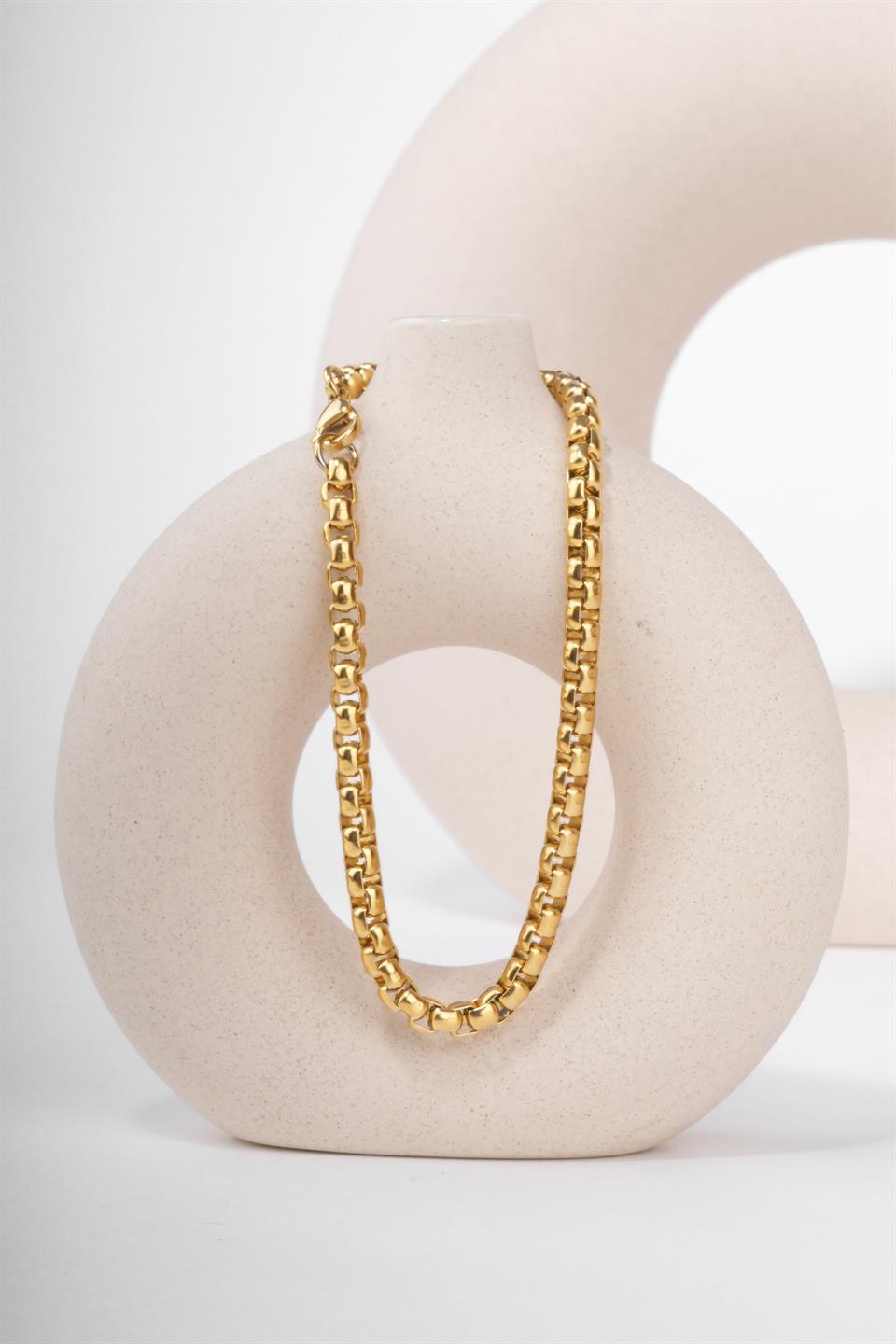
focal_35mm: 91
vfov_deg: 22.4
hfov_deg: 15.0
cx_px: 448
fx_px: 3397
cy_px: 672
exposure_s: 1/200
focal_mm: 60.8
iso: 400
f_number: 22
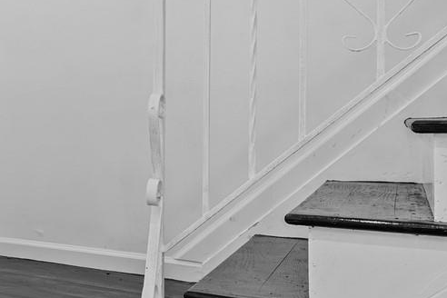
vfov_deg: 27.0
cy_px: 129
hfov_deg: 31.6
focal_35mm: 50
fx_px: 621
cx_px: -116
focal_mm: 12
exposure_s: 1/1.67
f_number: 9
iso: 100
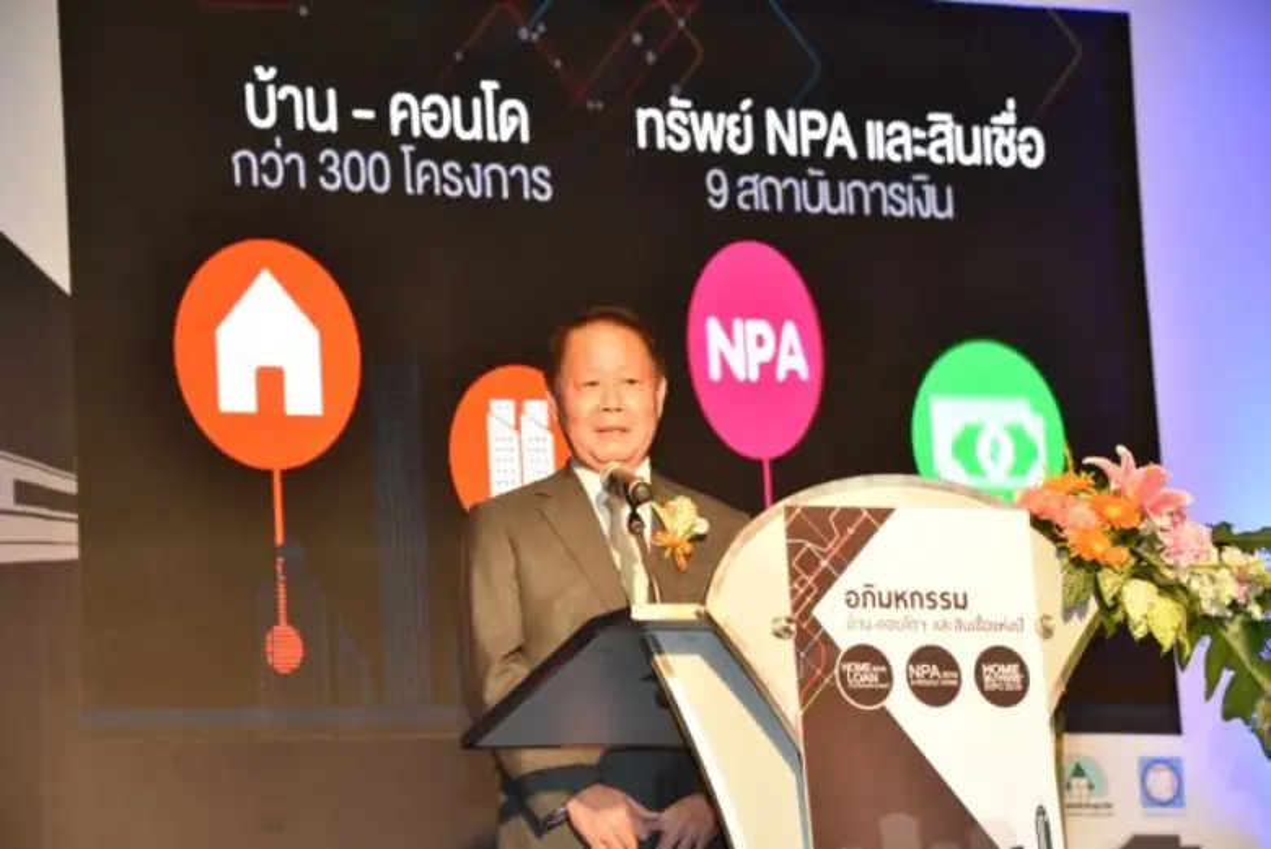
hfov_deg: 14.6
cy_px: 424
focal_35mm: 140
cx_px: 636
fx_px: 4945
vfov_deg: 9.8
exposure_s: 1/160
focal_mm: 140
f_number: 6.3
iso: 1600
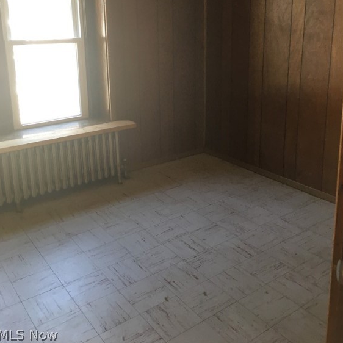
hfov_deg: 47.2
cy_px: 110
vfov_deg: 46.4
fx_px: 392
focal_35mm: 35
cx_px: 170
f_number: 2.2
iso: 32
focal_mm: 4.15
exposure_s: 1/30
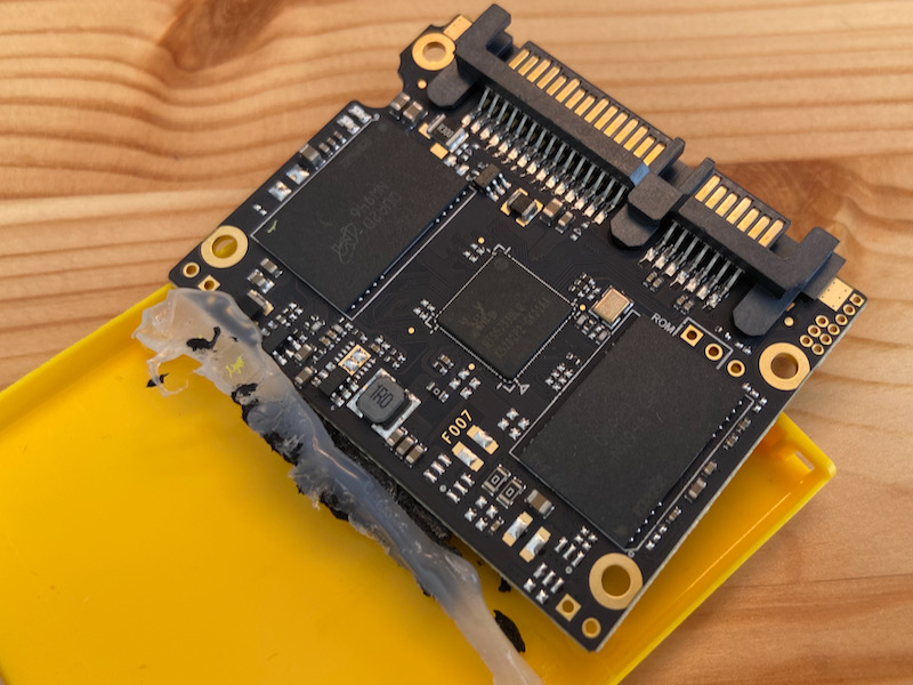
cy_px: 342
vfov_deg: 53.1
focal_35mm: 26
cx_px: 456
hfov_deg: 67.3
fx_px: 686
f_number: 1.8
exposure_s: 1/121
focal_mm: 4.25
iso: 64
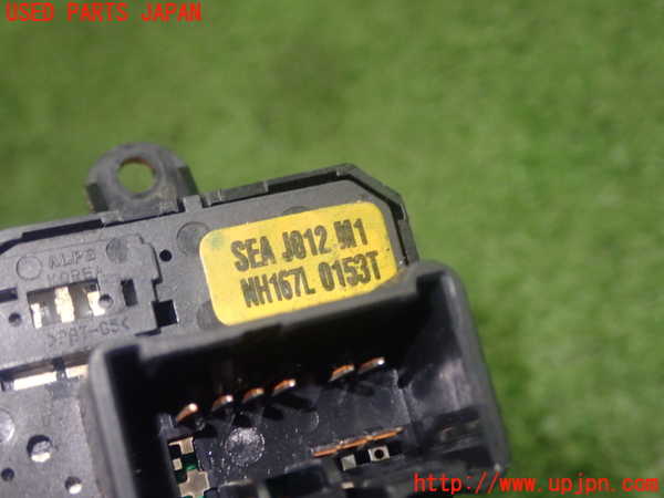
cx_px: 332
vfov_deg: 25.2
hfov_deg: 33.2
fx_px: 1113
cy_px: 249
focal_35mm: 58
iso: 500
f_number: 3.5
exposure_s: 1/60
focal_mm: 10.35
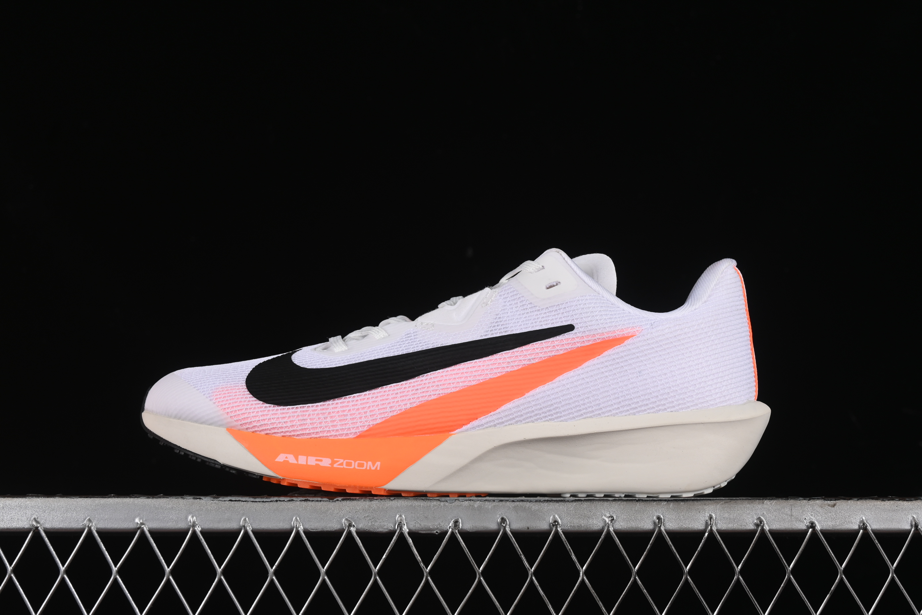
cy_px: 308
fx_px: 1921
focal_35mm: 75
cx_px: 461
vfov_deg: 18.2
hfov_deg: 27.0
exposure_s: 1/80
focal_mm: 50
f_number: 9
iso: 160
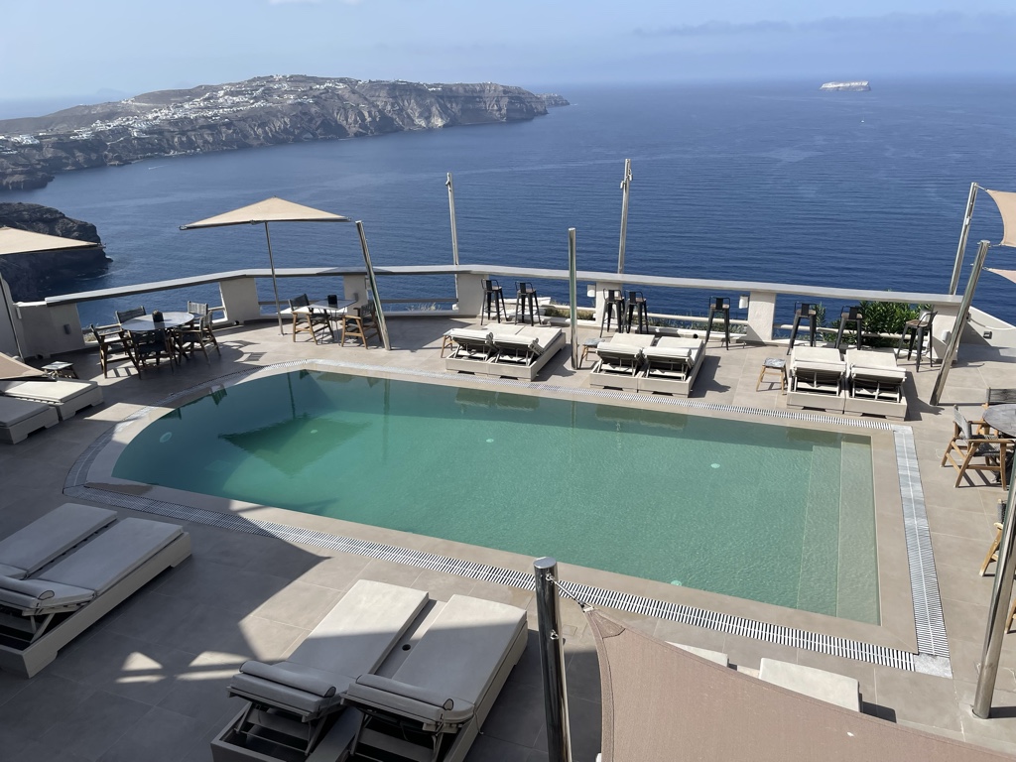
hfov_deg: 67.3
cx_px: 508
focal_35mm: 26
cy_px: 381
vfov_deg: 53.1
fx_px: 763
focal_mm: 4.2
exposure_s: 1/3861
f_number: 1.6
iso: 32
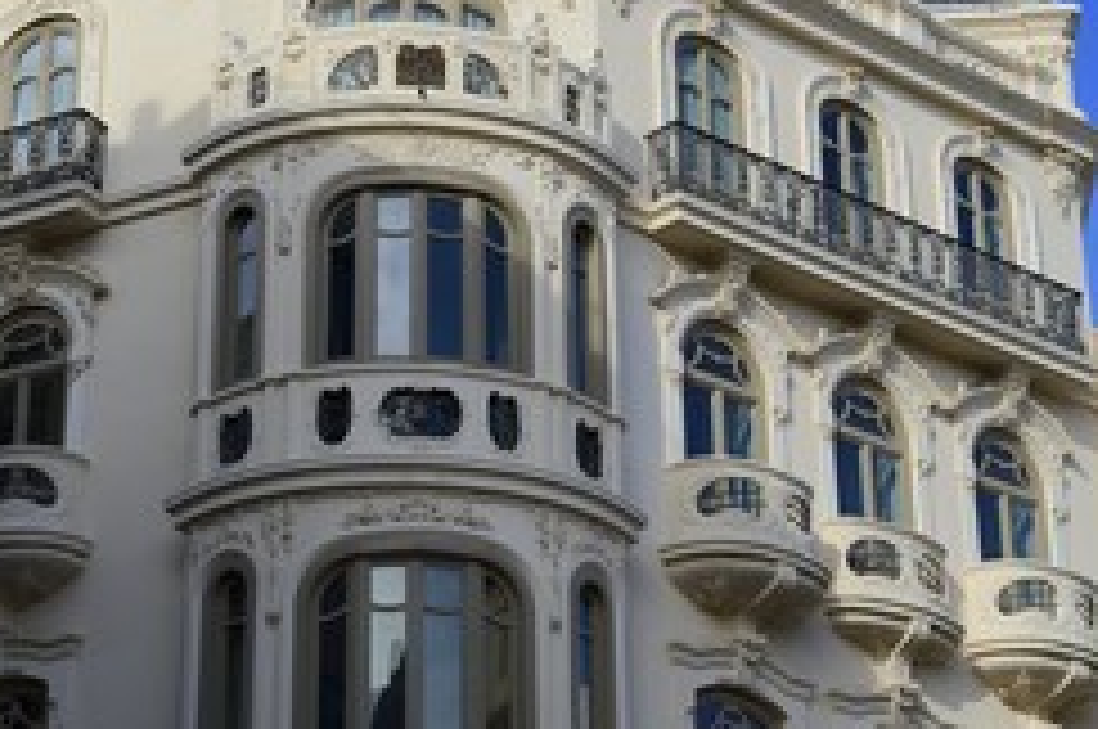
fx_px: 3046
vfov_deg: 13.6
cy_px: 225
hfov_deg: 20.4
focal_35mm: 100
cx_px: 508
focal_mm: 58
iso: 200
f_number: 10
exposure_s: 1/250
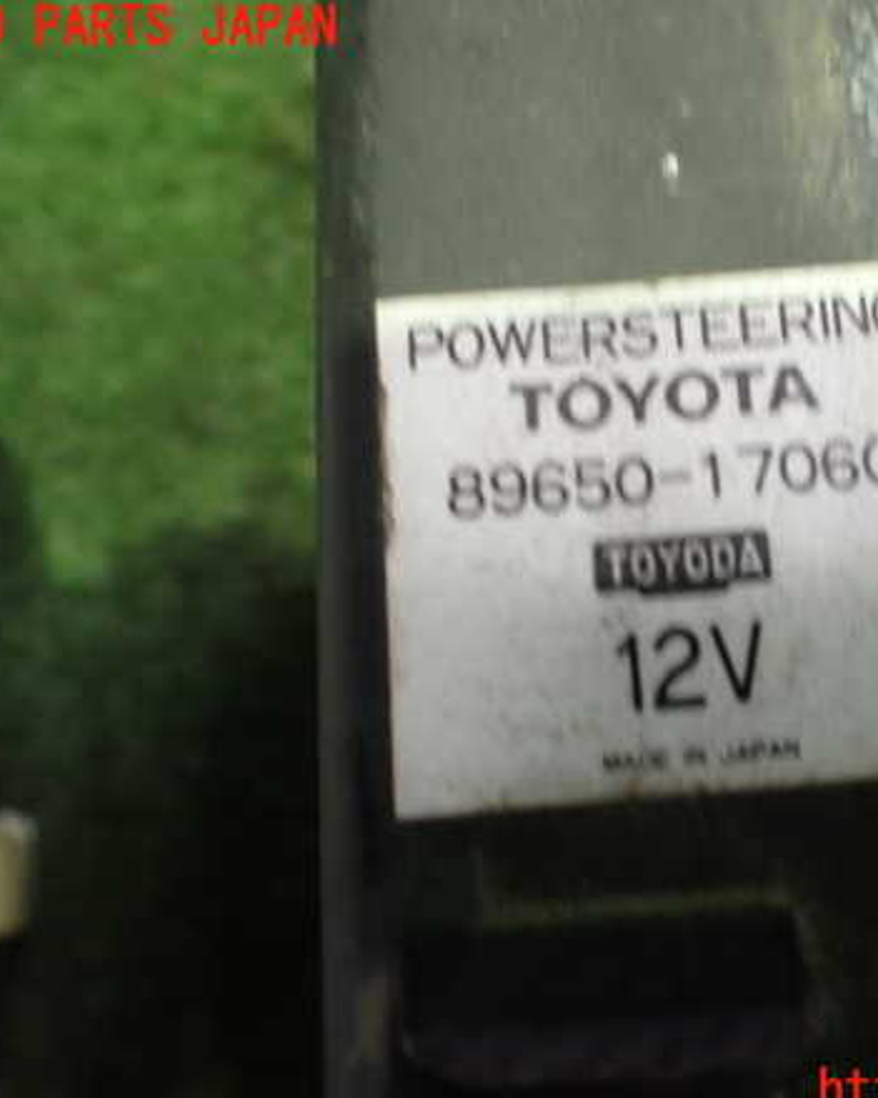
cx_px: 633
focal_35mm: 40
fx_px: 1300
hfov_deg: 36.6
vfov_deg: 45.8
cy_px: 560
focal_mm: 5.4
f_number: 2.3
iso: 800
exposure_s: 1/40
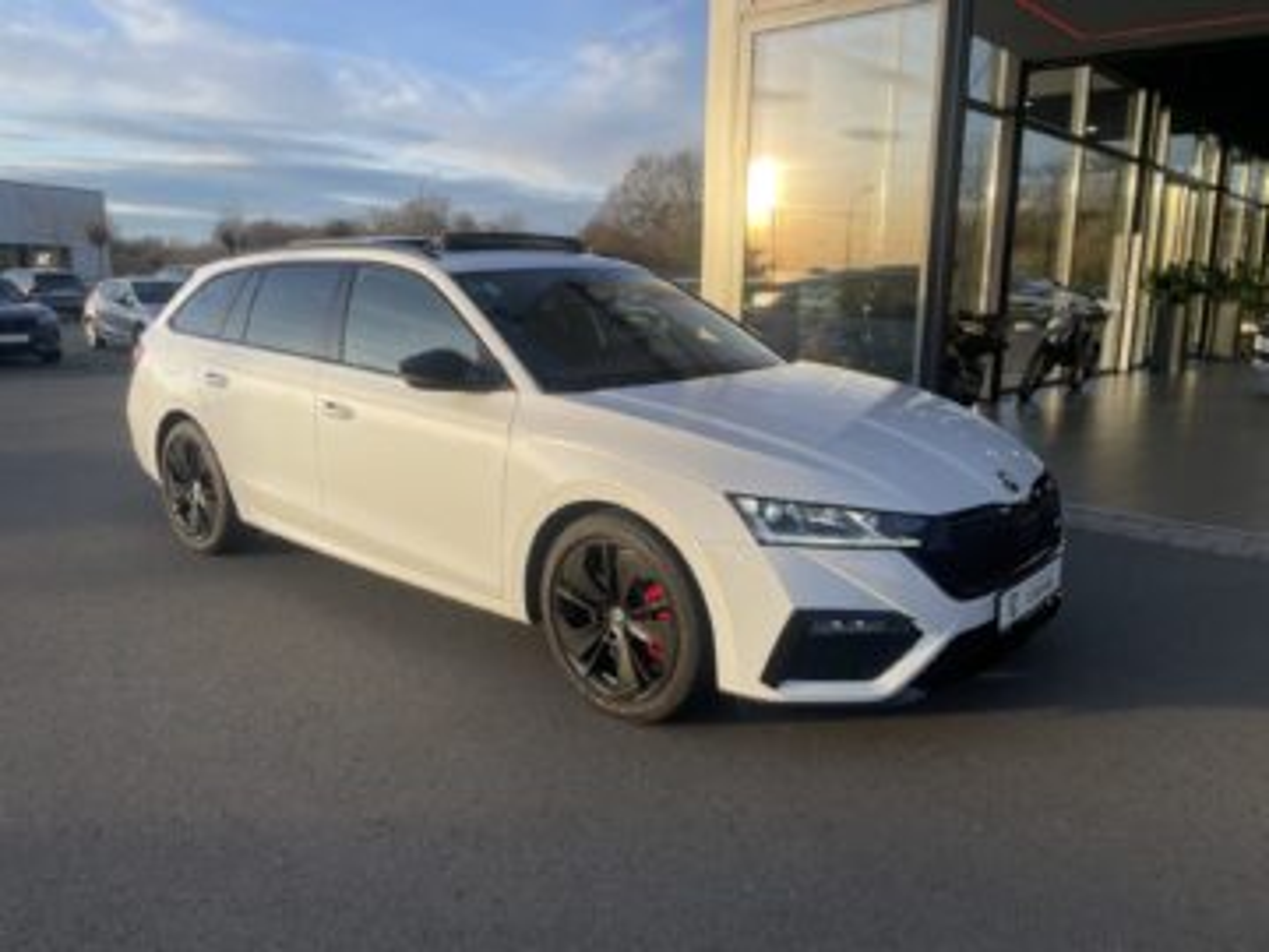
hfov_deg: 67.3
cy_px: 476
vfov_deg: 53.1
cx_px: 634
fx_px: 953
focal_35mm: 26
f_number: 1.6
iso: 32
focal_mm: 4.2
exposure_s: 1/1147
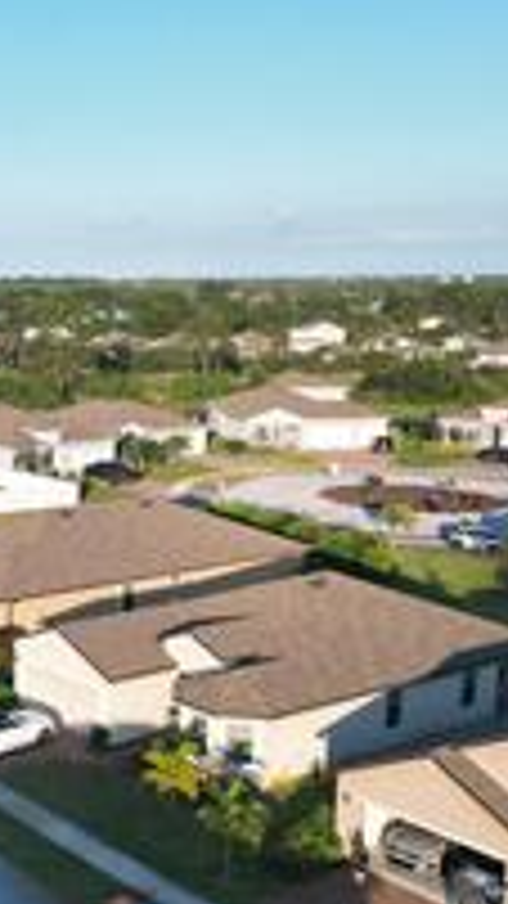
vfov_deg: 39.7
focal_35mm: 52
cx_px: -94
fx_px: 1246
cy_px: 540
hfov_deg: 21.5
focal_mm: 6.72
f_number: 1.7
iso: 140
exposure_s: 1/2000
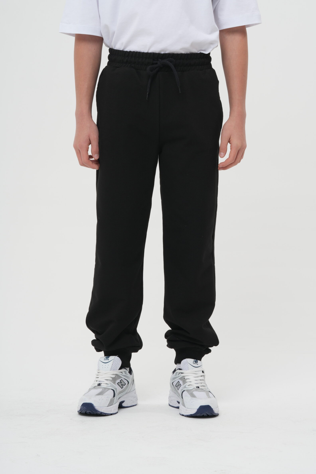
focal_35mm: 106
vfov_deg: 19.3
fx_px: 1396
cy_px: 237
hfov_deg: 12.9
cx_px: 158
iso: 160
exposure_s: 1/125
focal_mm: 106
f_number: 16
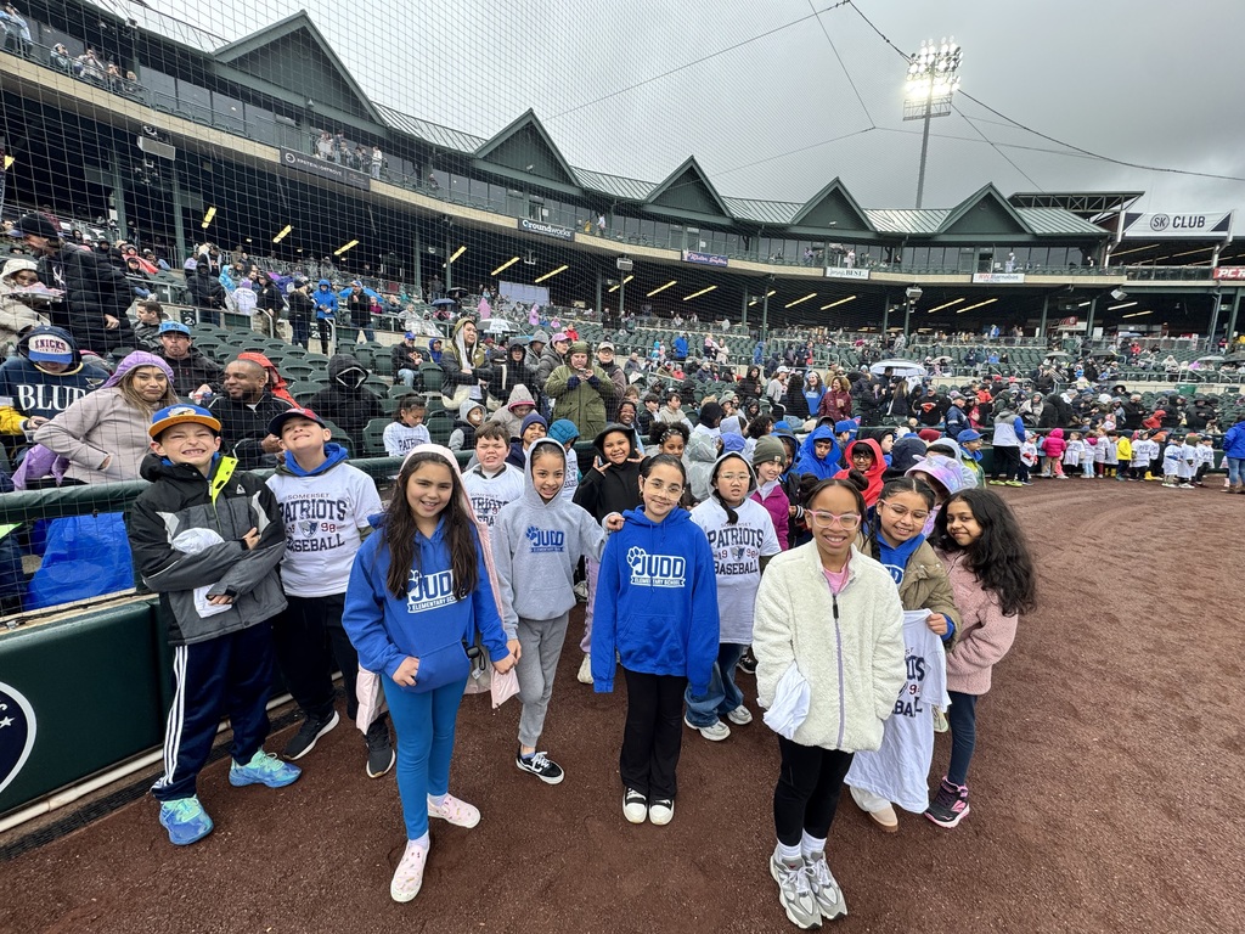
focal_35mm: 14
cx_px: 622
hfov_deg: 102.1
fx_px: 504
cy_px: 467
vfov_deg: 85.7
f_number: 2.2
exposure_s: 1/296
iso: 40
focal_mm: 2.22
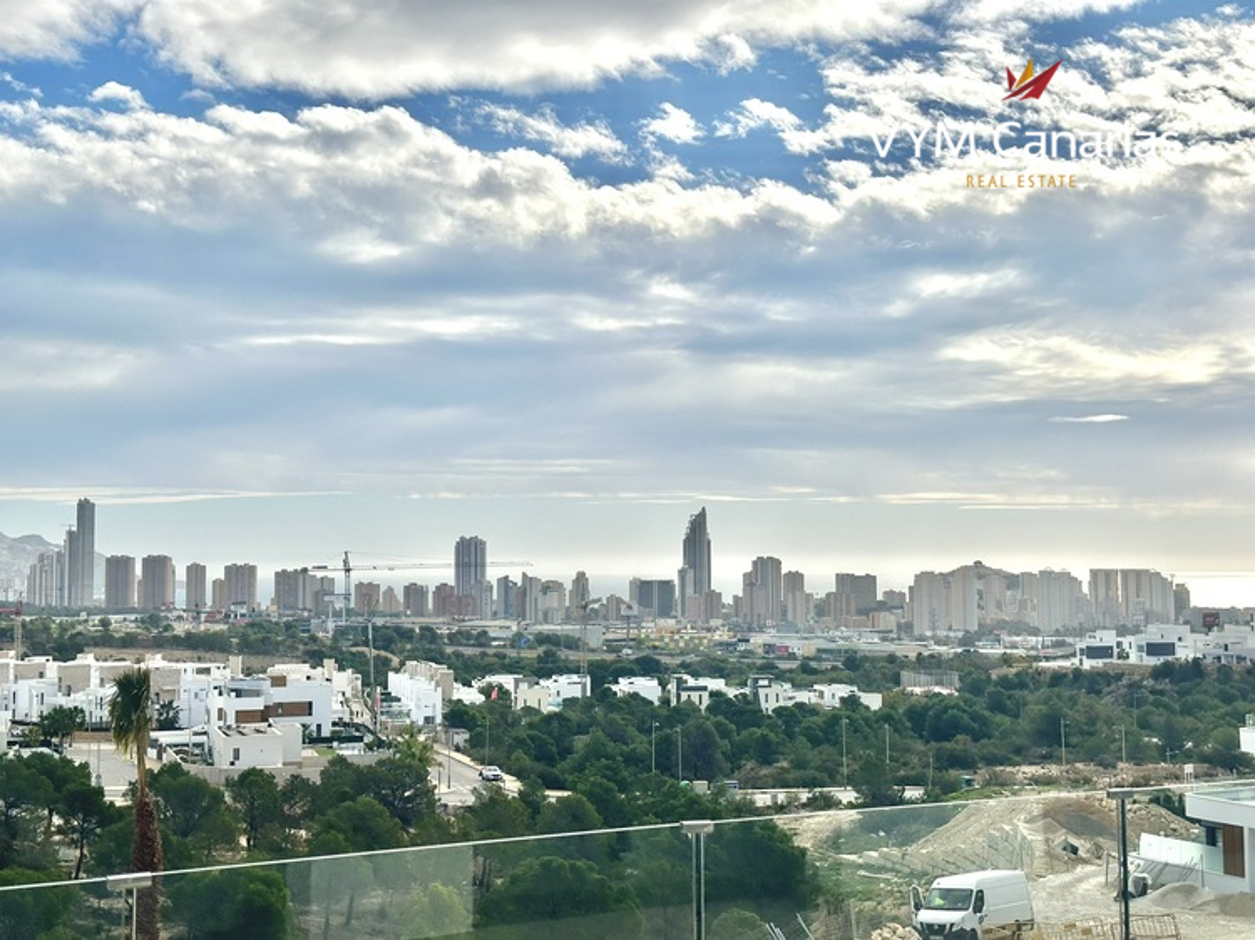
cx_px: 628
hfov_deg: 39.7
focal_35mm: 48
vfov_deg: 30.2
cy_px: 470
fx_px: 1740
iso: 64
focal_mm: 6.86
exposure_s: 1/13699
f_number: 1.78
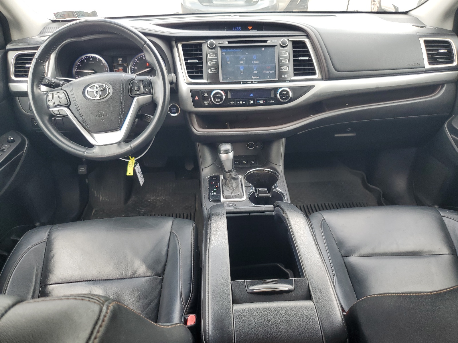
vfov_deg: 53.1
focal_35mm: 26
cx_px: 229
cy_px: 172
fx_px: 344
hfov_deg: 67.3
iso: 57
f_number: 1.5
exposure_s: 1/120
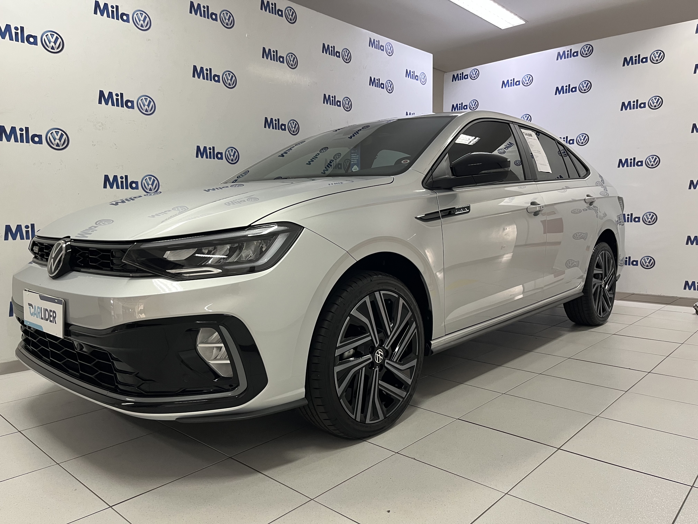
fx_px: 524
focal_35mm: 26
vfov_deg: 53.1
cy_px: 262
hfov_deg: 67.3
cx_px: 349
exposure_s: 1/60
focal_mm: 5.1
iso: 100
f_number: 1.6
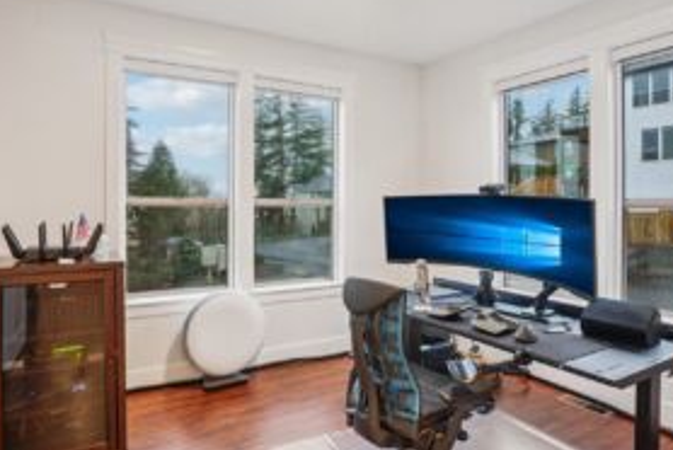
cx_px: 341
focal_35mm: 23
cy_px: 212
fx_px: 430
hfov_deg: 76.0
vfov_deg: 55.2
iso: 400
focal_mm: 16
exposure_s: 1/8
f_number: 8
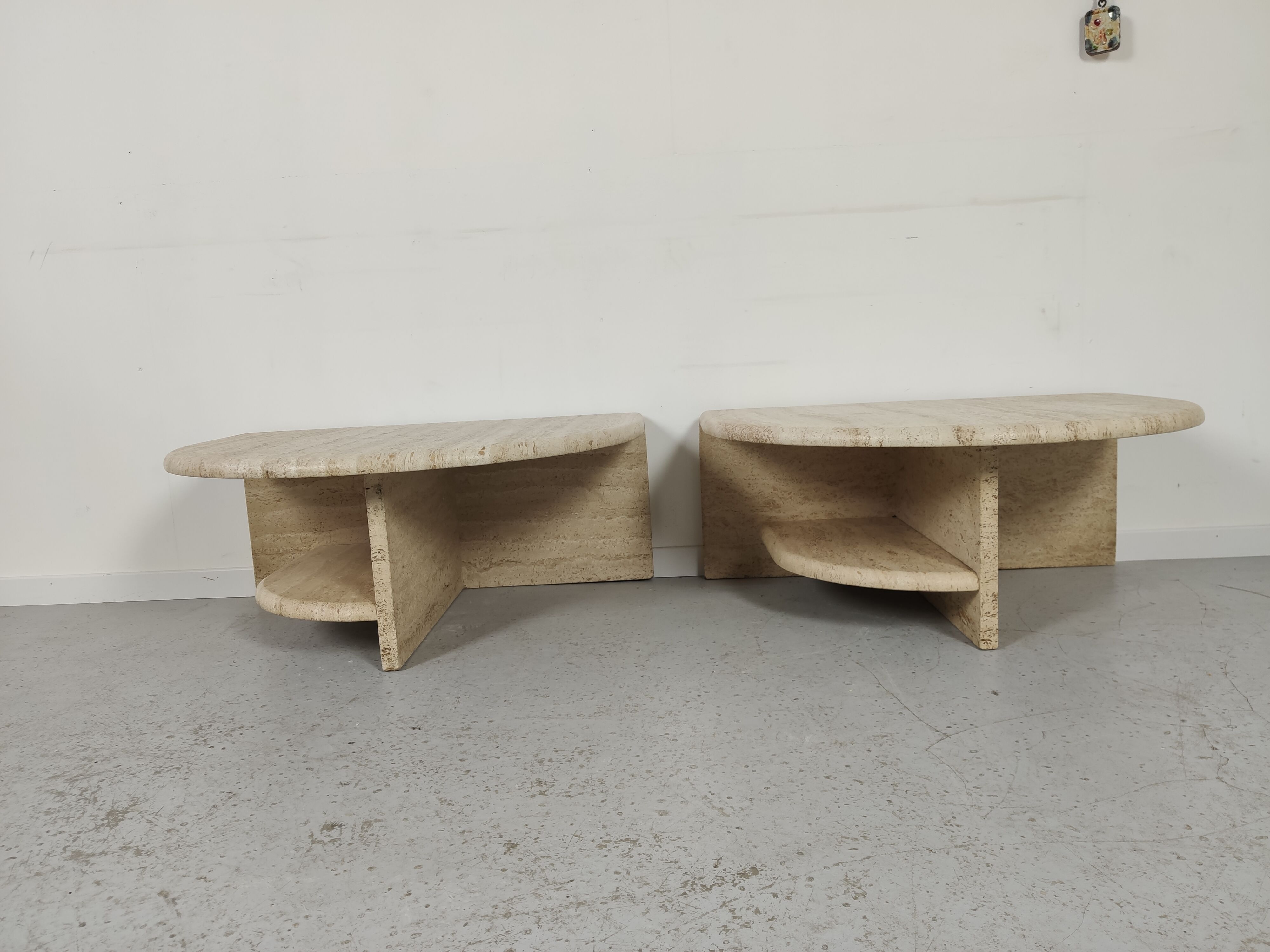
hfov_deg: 67.3
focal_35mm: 26
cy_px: 476
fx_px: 954
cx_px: 635
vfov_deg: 53.1
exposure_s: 1/100
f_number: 1.75
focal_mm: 4.75
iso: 138
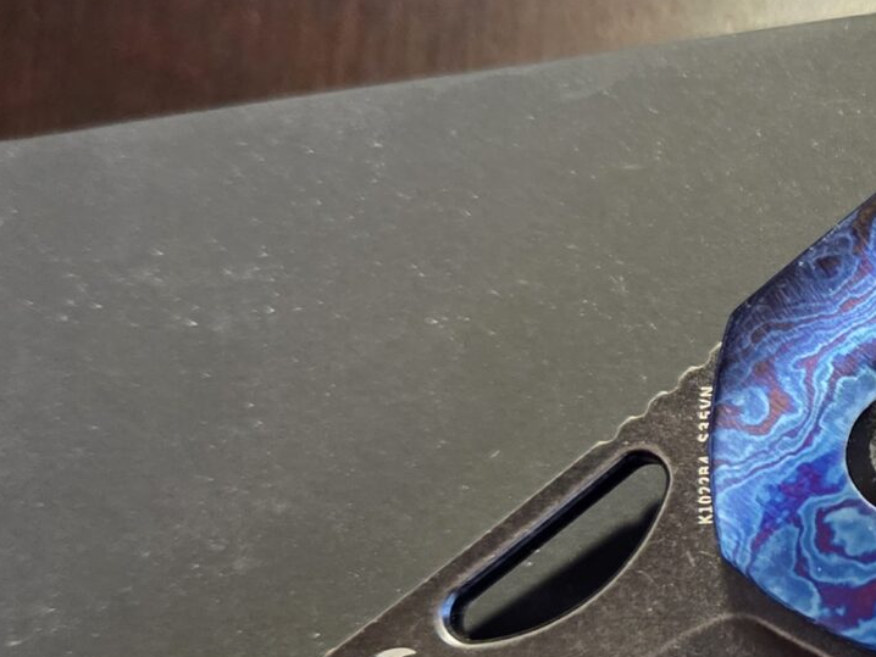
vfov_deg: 17.9
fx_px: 2076
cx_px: 1165
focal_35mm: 82
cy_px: 499
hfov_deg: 21.4
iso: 800
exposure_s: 1/49.5
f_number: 1.8
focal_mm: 5.4
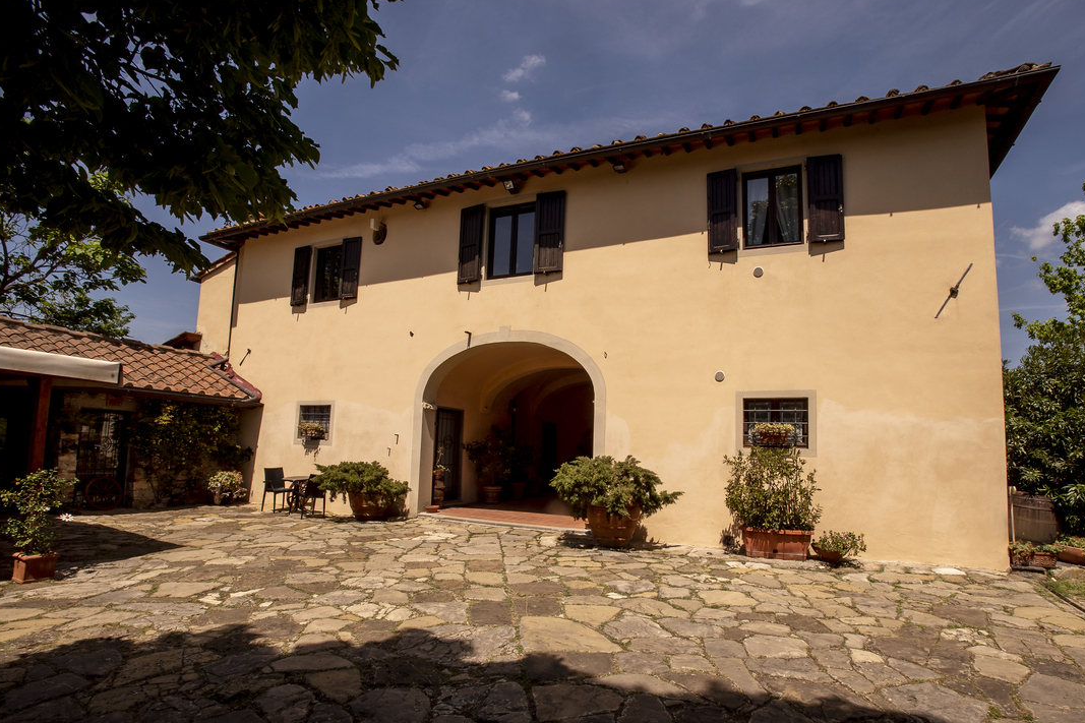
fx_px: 542
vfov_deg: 67.2
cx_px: 585
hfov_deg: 89.8
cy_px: 398
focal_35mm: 18
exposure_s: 1/100
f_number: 22
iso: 100
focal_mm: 16
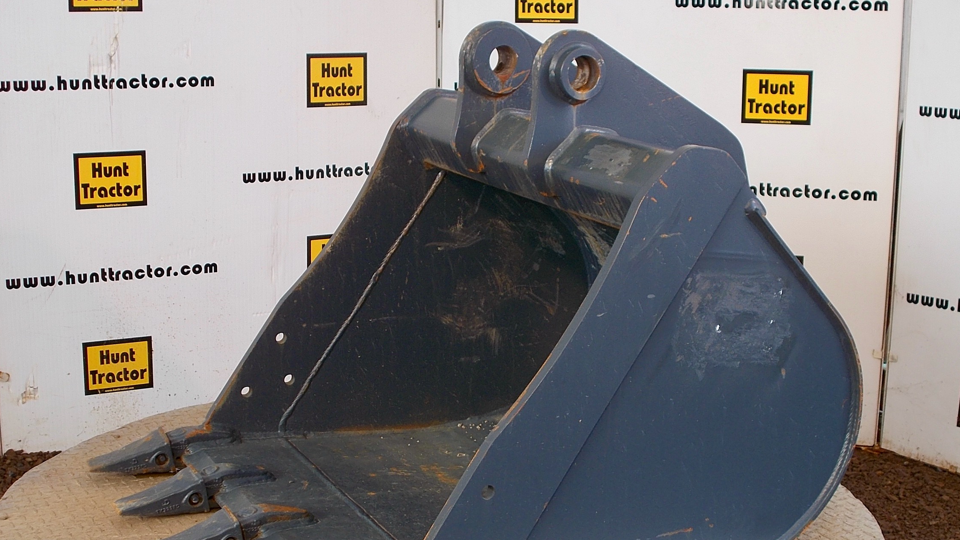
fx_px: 1400
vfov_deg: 21.8
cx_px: 480
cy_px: 353
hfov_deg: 37.8
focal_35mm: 55
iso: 80
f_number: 4.5
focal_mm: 9
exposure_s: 1/40
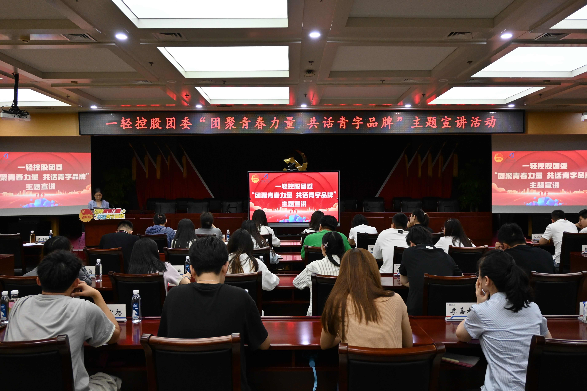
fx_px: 477
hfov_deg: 63.2
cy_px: 196
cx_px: 294
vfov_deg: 44.6
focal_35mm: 29
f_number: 3.8
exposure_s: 1/125
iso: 720
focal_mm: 19.5
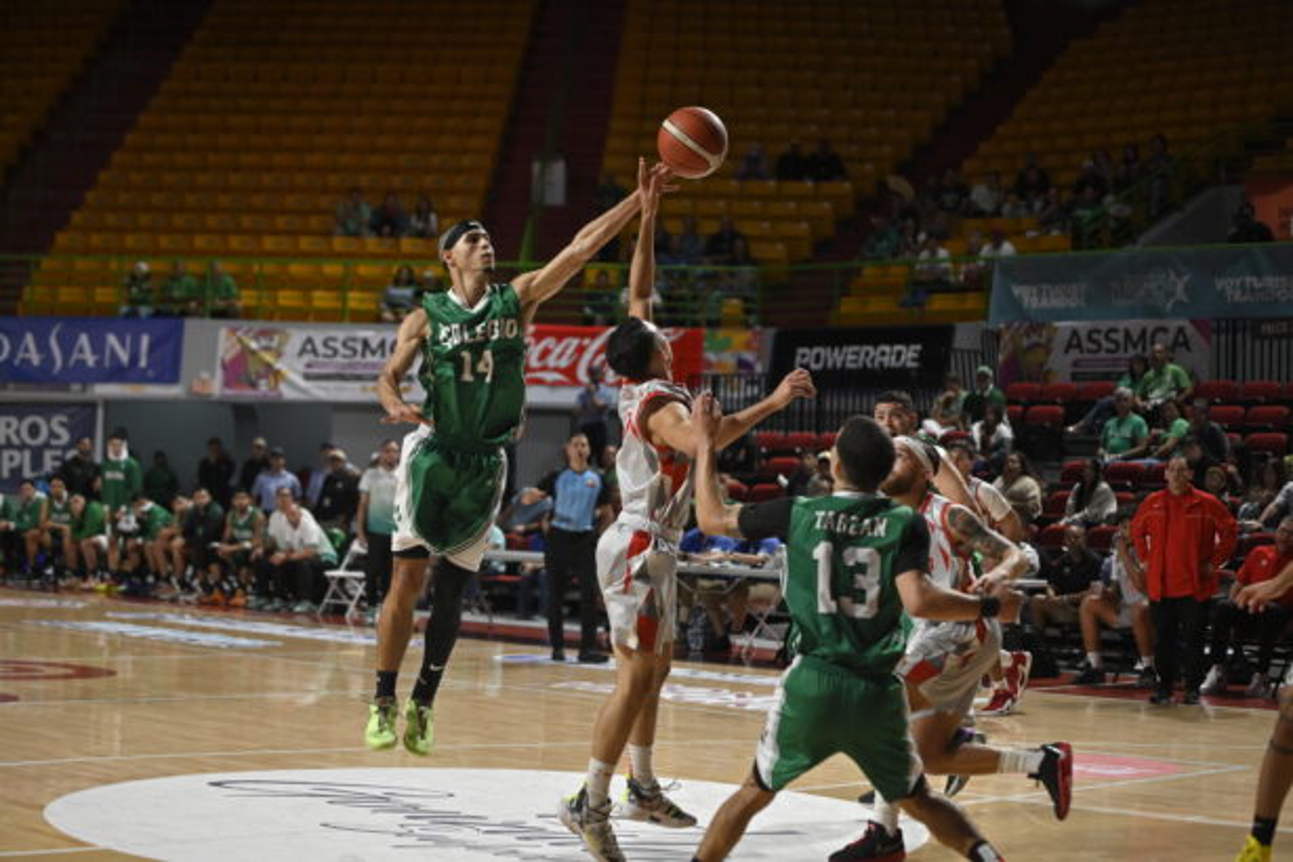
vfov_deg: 19.5
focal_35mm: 70
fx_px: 2514
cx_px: 646
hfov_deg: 28.8
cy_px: 431
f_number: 2.8
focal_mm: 70
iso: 2000
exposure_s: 1/1250
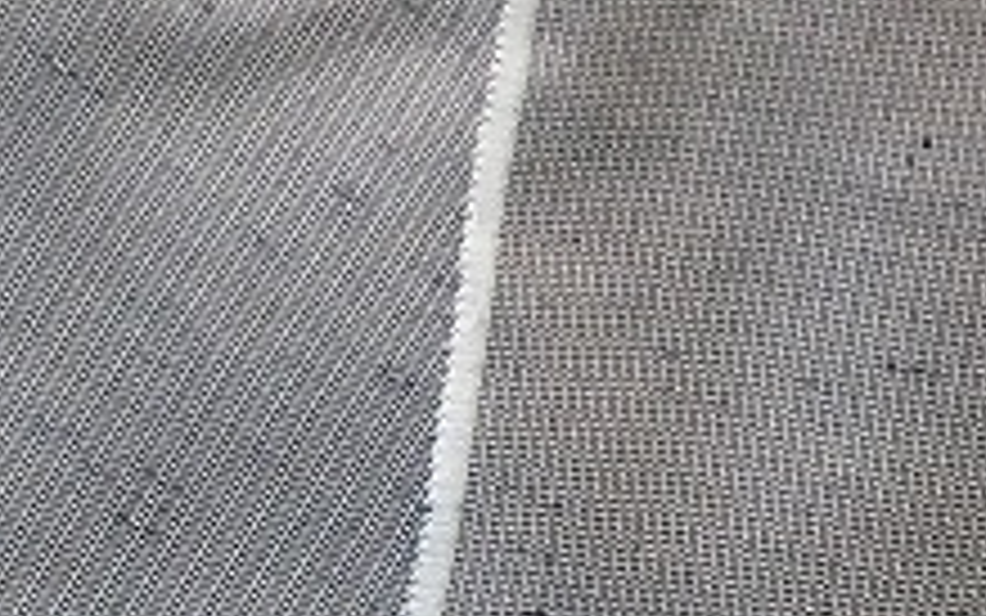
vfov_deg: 8.1
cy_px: 1425
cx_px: -95
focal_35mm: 150
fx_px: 4032
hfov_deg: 13.7
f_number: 2.2
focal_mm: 4.15
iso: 50
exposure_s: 1/30
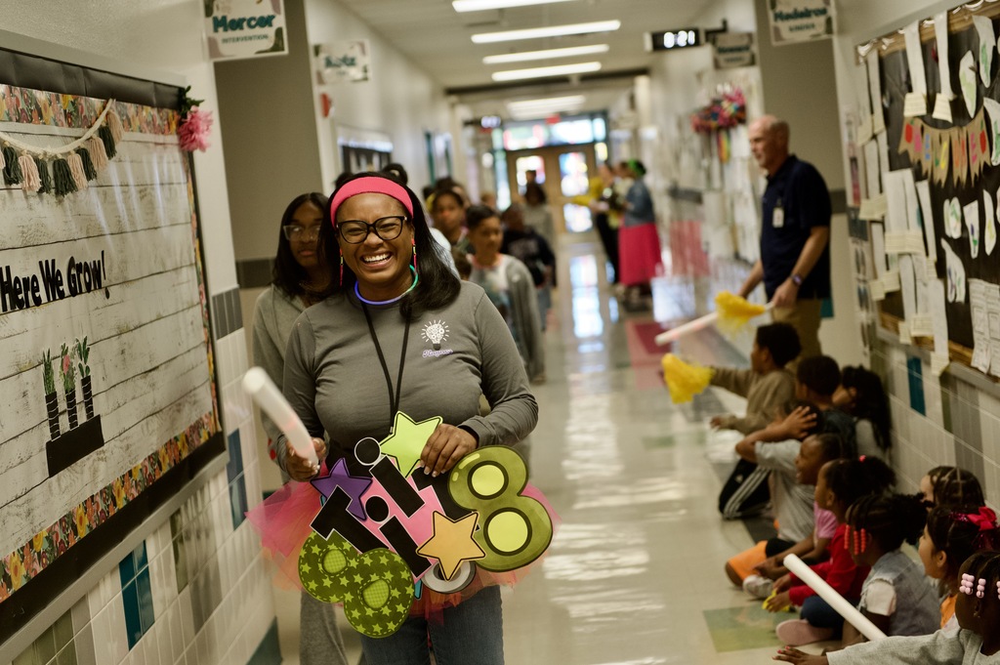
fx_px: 1943
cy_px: 332
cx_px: 500
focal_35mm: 70
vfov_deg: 19.4
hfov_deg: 28.9
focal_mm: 70
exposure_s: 1/320
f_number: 2.8
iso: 1600
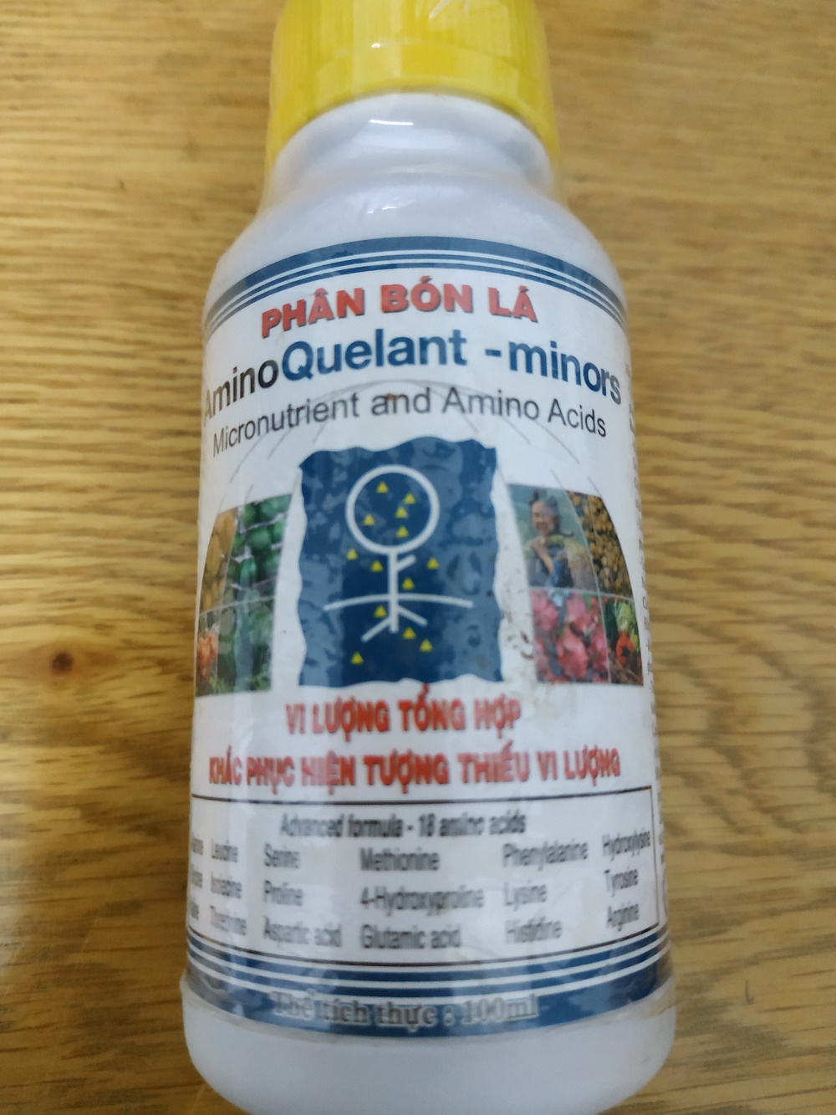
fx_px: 773
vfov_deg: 71.6
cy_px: 558
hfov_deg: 56.8
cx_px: 418
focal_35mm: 24
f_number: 1.9
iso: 1000
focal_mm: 3.94
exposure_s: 1/20
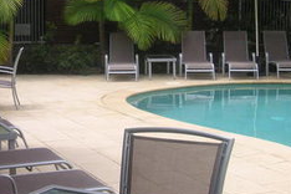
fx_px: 639
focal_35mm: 79
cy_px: 86
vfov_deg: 17.3
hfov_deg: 25.2
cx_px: 57
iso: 50
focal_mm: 6.1
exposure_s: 1/500
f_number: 2.8
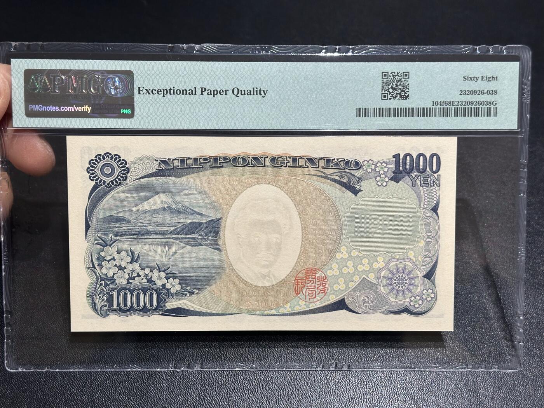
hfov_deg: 39.7
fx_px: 754
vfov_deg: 30.3
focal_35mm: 48
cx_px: 272
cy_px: 204
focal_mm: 6.86
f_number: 1.78
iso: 125
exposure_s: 1/50
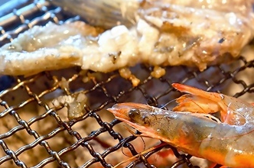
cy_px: 87
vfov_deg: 16.6
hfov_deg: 23.7
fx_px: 577
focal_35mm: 82
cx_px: 256
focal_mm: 32
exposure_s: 1/60
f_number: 4
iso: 800
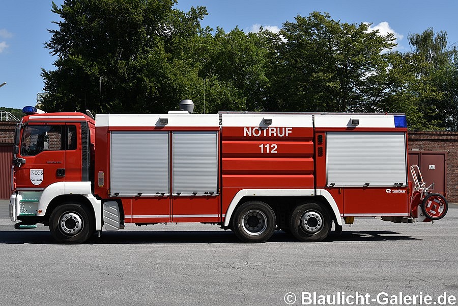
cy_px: 153
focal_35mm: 42
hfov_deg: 46.4
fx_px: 534
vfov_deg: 31.9
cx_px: 229
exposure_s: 1/400
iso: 200
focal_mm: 42
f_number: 10
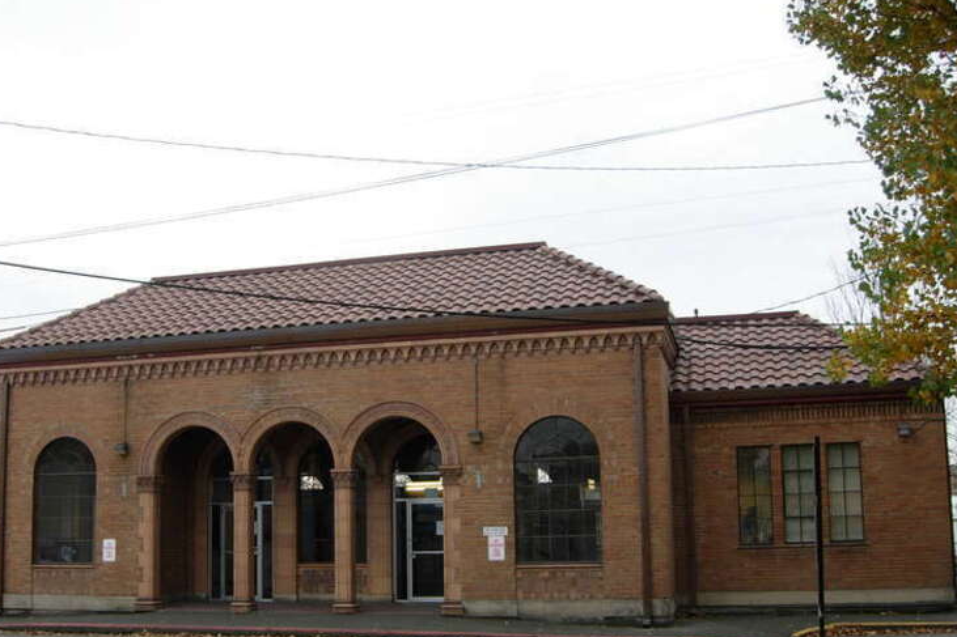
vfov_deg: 32.5
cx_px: 444
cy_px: 375
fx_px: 1090
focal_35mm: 41
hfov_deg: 47.4
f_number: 3.8
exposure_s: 1/140
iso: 50
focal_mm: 7.5
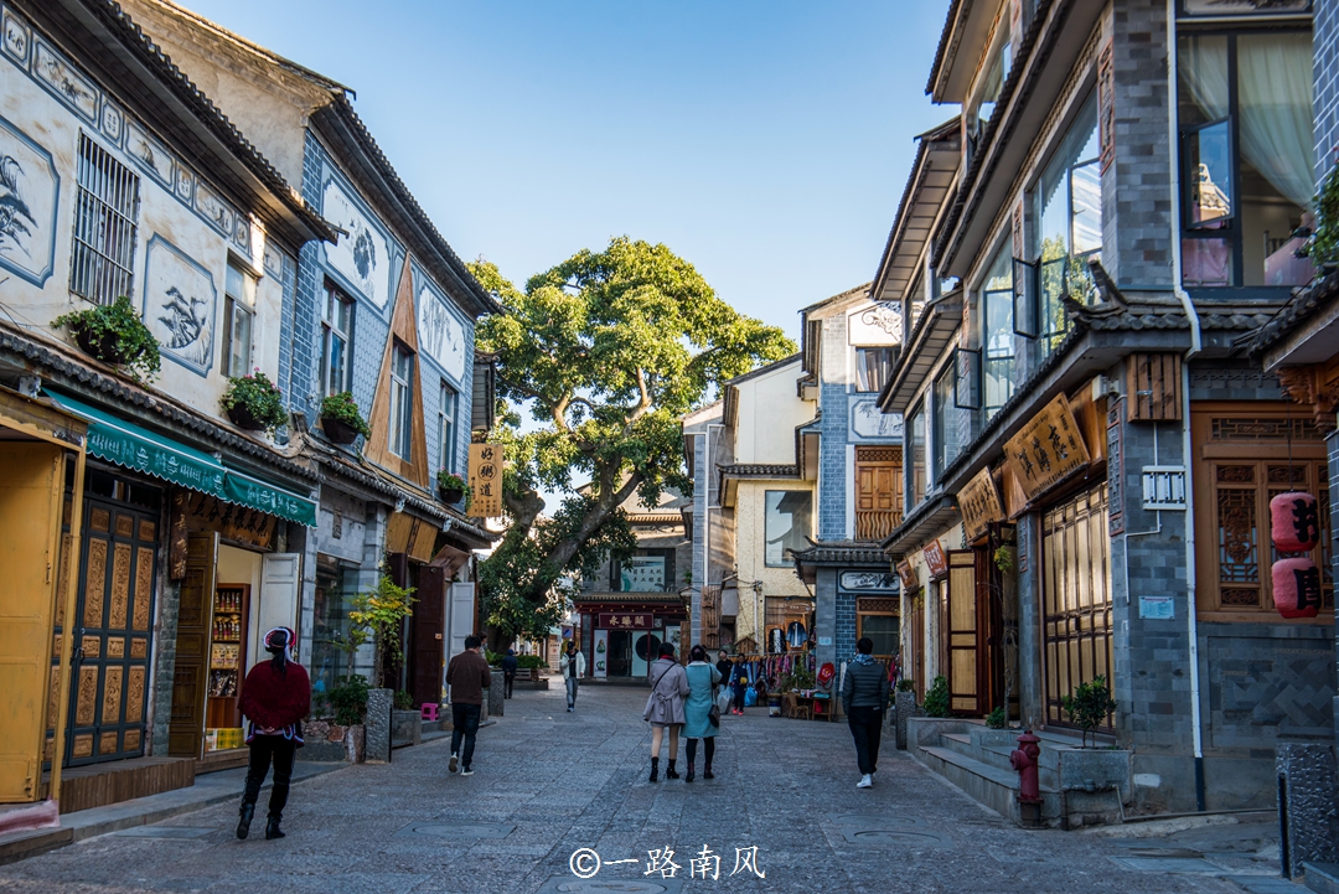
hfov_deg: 50.7
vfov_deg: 35.1
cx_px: 670
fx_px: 1414
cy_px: 447
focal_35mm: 38
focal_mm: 38
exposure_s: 1/100
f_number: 8
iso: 200
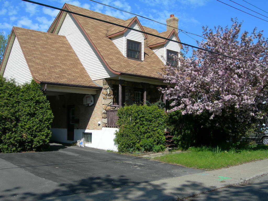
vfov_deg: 37.7
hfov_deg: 49.0
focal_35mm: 38
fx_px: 294
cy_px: 100
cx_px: 134
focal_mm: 7.8
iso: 50
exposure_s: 1/450
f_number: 4.8
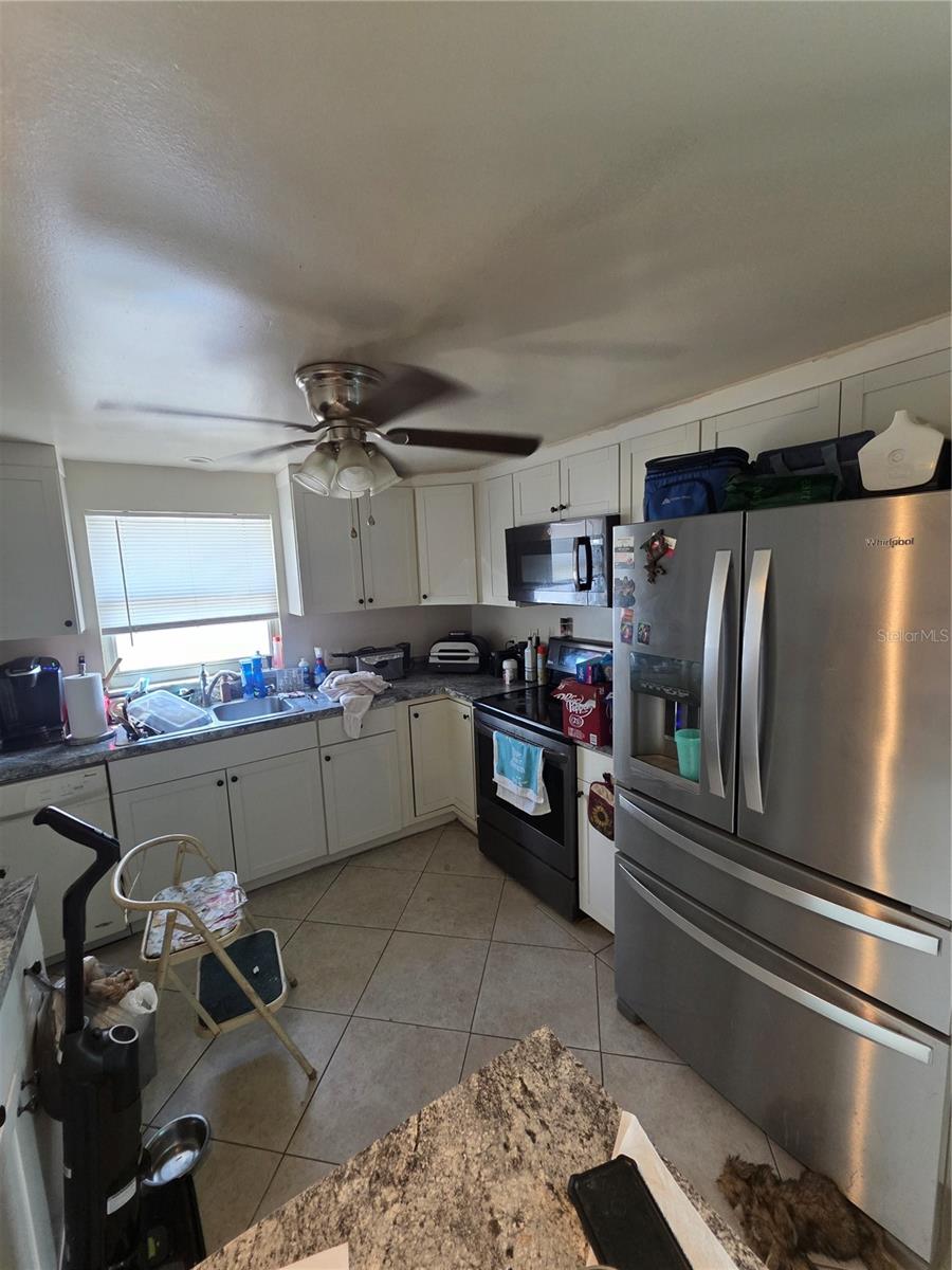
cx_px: 476
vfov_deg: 106.2
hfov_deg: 89.9
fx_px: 477
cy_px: 635
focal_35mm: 13
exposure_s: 1/60
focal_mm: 2.2
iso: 400
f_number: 1.9
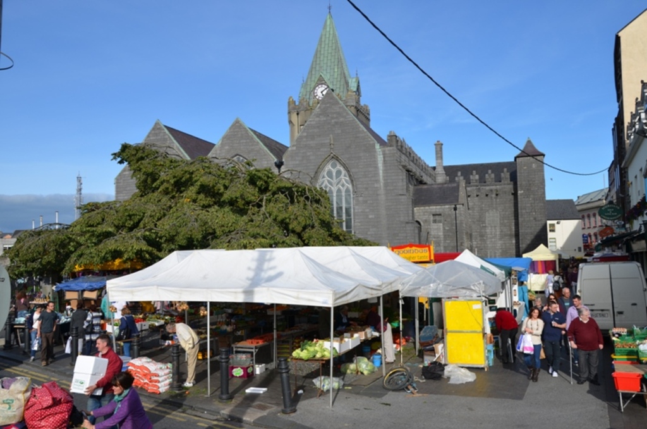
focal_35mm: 33
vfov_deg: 39.8
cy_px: 214
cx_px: 324
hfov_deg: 57.3
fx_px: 592
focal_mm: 22
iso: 100
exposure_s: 1/250
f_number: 8
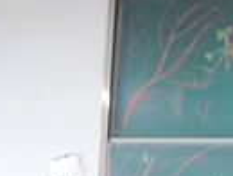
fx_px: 695
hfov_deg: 17.1
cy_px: 240
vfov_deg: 13.8
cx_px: 355
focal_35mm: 103
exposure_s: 1/25
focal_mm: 5.8
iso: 800
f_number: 3.5
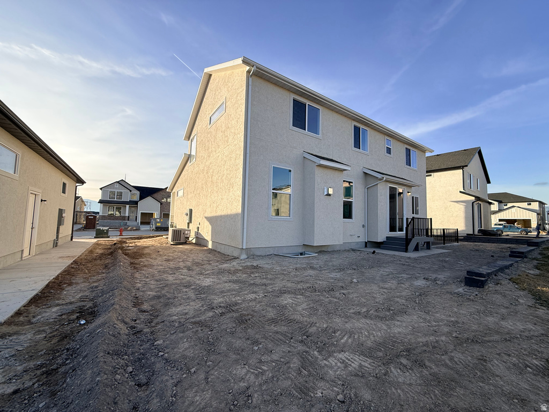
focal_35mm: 14
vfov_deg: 85.7
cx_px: 274
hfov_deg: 102.1
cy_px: 206
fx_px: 222
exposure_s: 1/1167
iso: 50
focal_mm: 2.22
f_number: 2.2
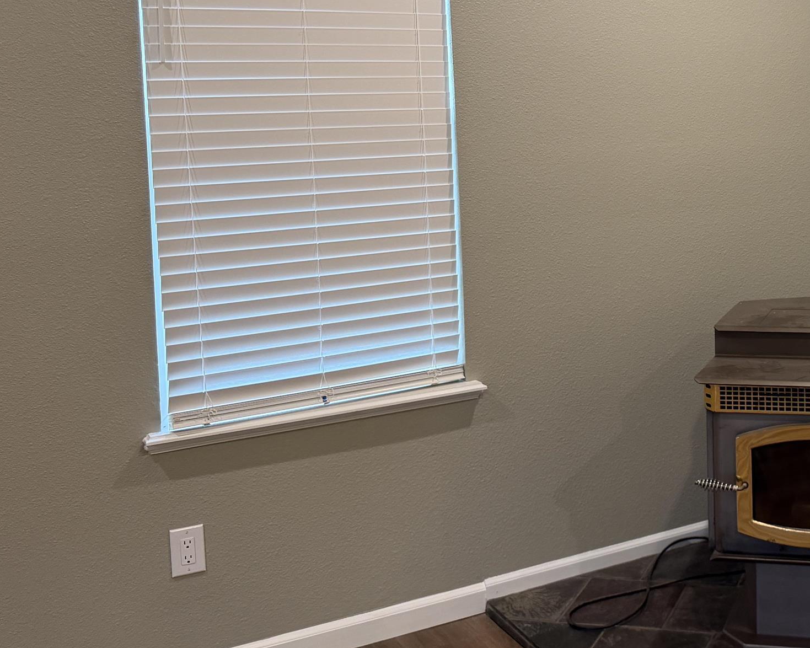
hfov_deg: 35.2
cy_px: 201
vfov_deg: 30.5
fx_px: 1175
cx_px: 771
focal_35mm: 49
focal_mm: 6.76
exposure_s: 1/60
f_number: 1.78
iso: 200
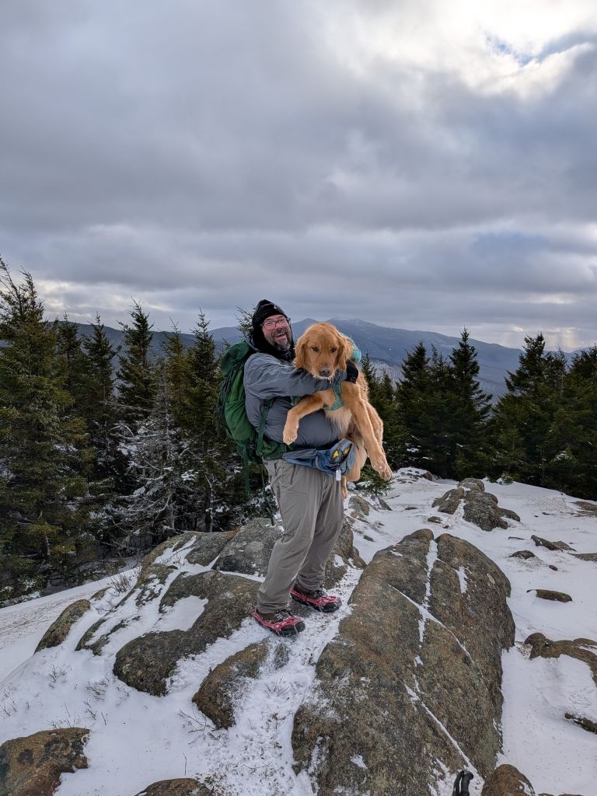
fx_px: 552
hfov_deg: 56.8
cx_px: 298
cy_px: 398
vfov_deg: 71.6
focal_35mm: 24
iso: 33
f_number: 1.7
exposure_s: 1/2262
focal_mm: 4.53
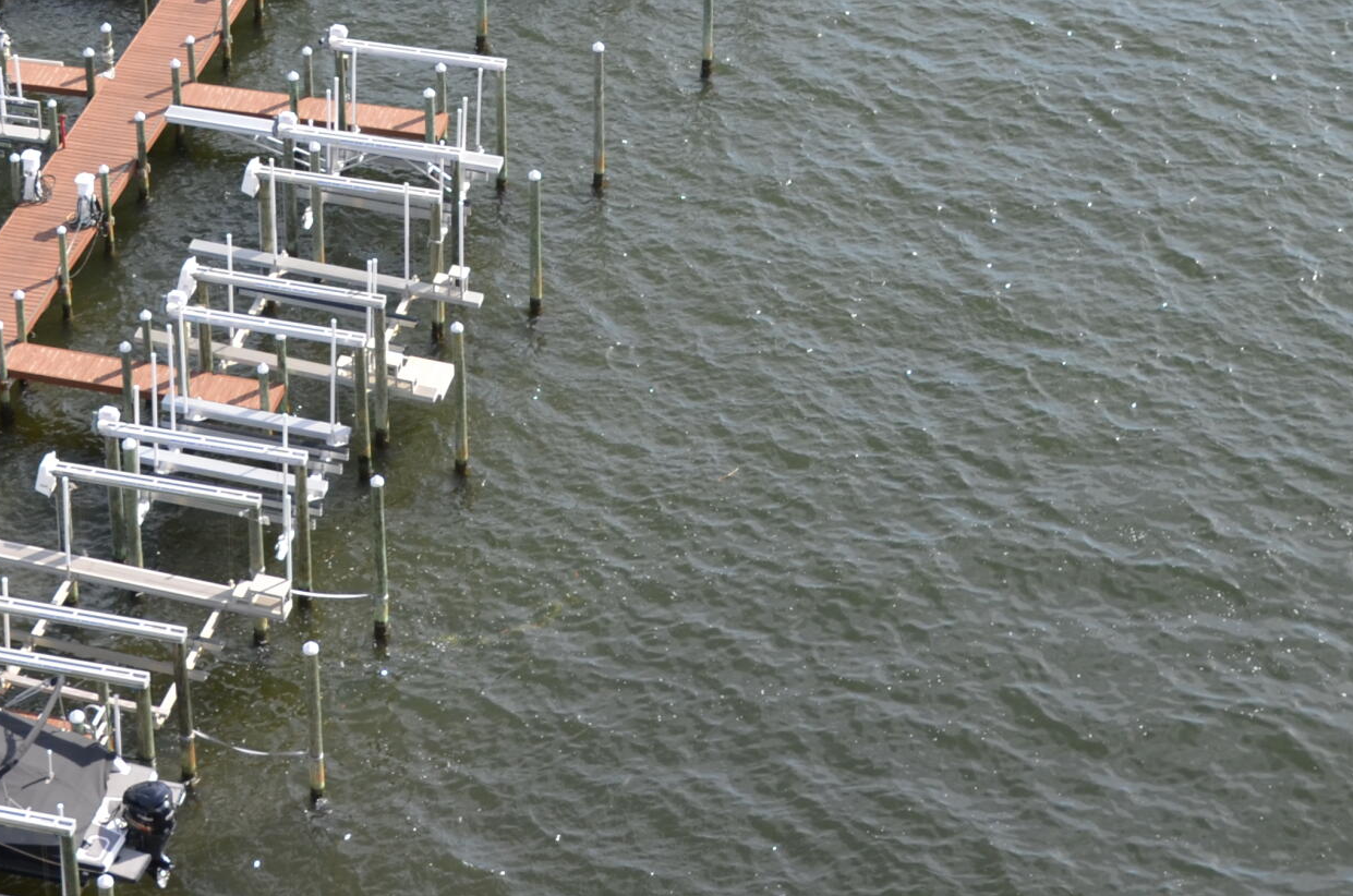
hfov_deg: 23.2
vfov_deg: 15.1
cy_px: -165
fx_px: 3263
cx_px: 383
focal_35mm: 87
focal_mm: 24
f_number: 8
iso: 180
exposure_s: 1/250
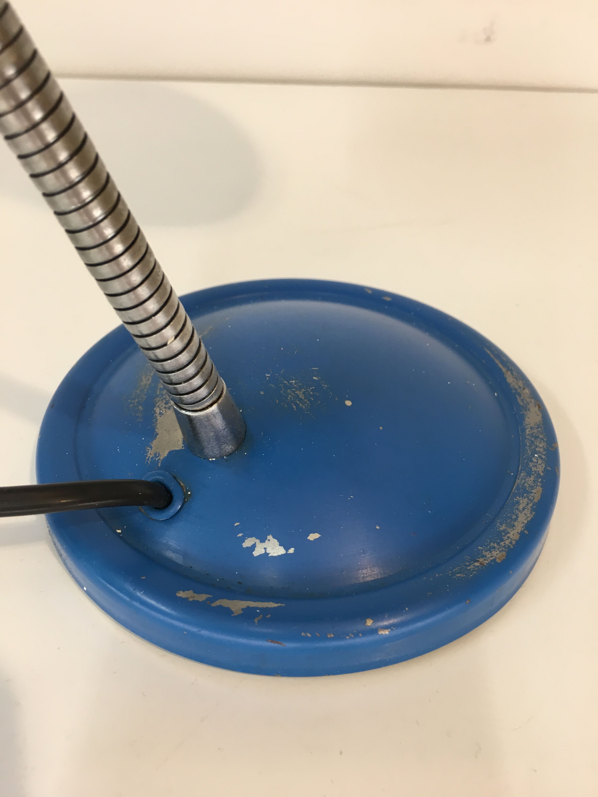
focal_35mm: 29
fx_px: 668
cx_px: 299
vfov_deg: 61.7
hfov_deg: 48.2
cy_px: 398
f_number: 2.2
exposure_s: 1/33
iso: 64
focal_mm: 4.15
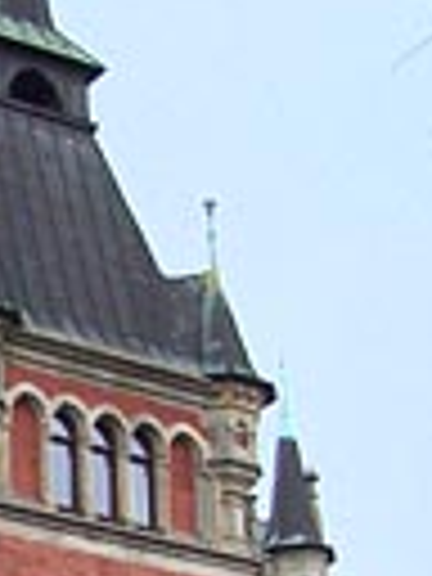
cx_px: -259
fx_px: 2097
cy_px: 533
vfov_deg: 15.4
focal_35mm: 126
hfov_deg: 11.2
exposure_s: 1/125
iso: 64
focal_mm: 6.3
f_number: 2.8
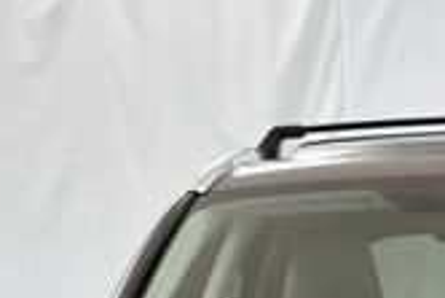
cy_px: 572
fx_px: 2957
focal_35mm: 239
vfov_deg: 5.6
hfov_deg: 8.5
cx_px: 469
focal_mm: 31
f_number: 4.2
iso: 1000
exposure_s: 1/125
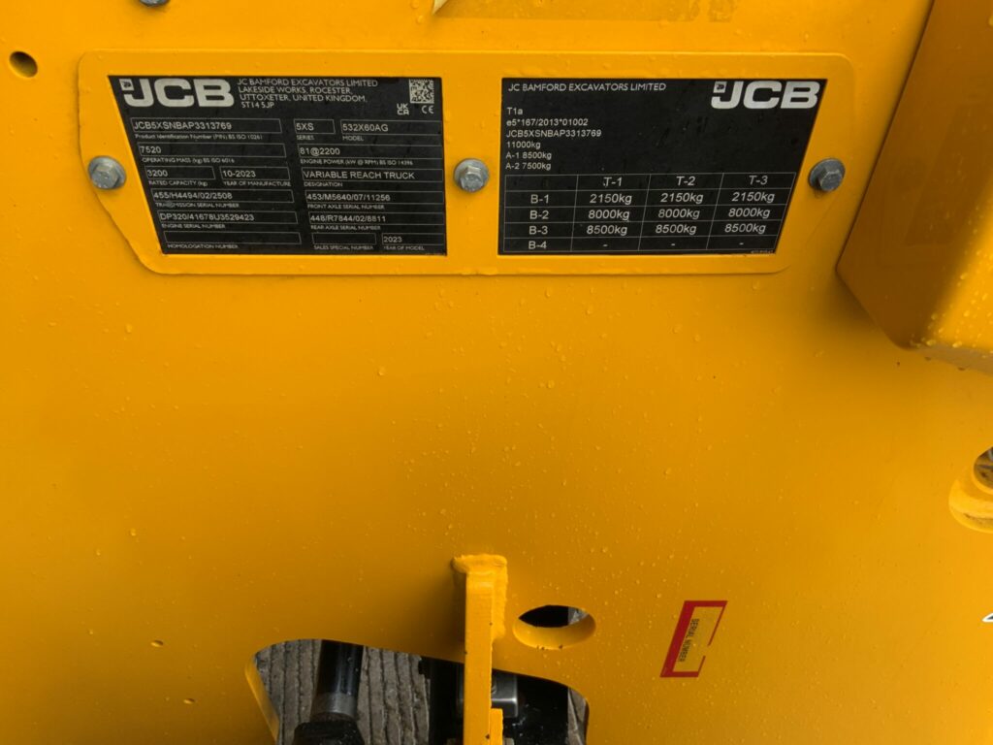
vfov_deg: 48.2
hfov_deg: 61.7
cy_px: 372
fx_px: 832
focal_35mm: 29
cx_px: 496
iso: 50
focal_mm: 3
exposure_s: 1/122
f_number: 1.8
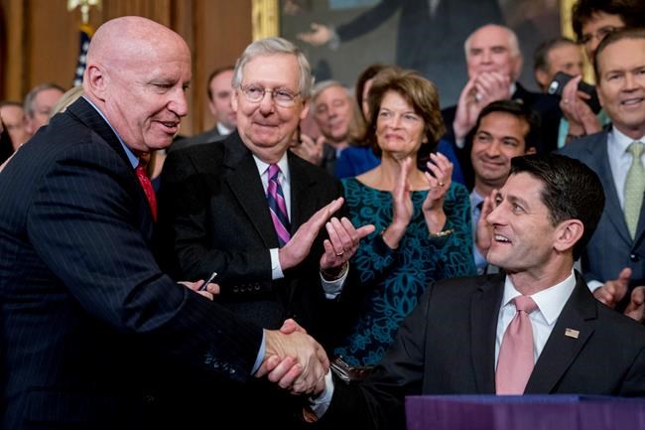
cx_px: 322
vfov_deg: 25.5
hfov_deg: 37.5
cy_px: 215
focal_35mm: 53
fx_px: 949
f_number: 2.8
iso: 3200
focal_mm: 53
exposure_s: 1/400
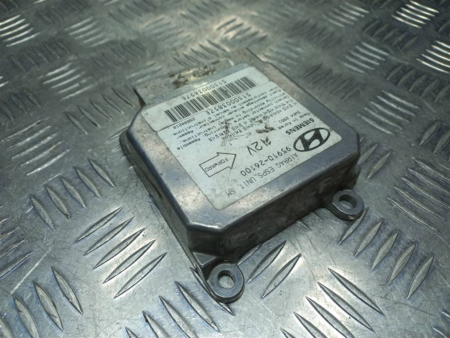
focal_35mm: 25
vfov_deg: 54.9
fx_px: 325
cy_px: 169
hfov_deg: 69.4
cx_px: 225
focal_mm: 4.6
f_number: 1.8
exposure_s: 1/100
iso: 25
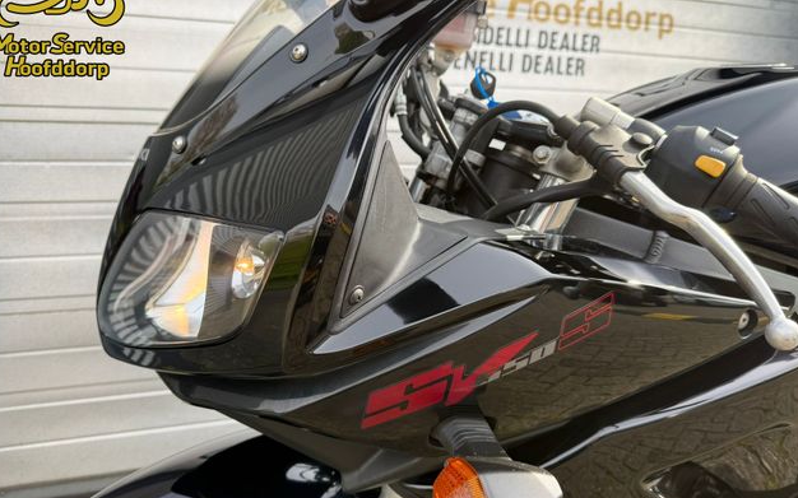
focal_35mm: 26
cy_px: 264
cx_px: 396
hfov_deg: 70.4
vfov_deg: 47.6
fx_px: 565
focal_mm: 6.76
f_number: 1.78
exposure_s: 1/840
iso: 80
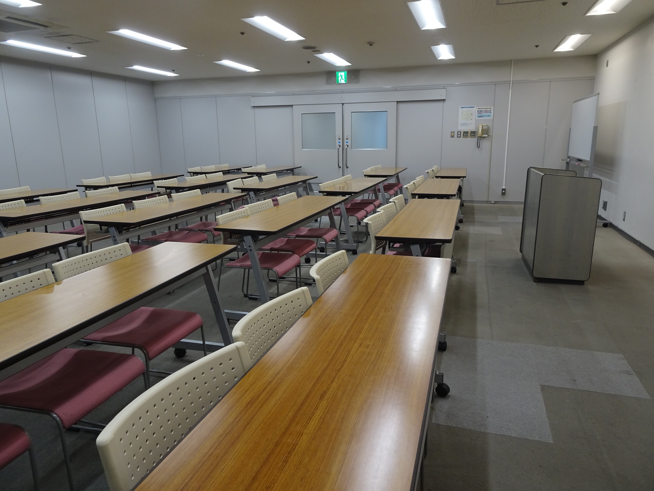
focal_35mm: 24
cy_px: 246
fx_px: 453
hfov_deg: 71.6
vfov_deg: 56.8
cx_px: 327
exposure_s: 1/30
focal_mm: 4.1
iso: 100
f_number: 3.5
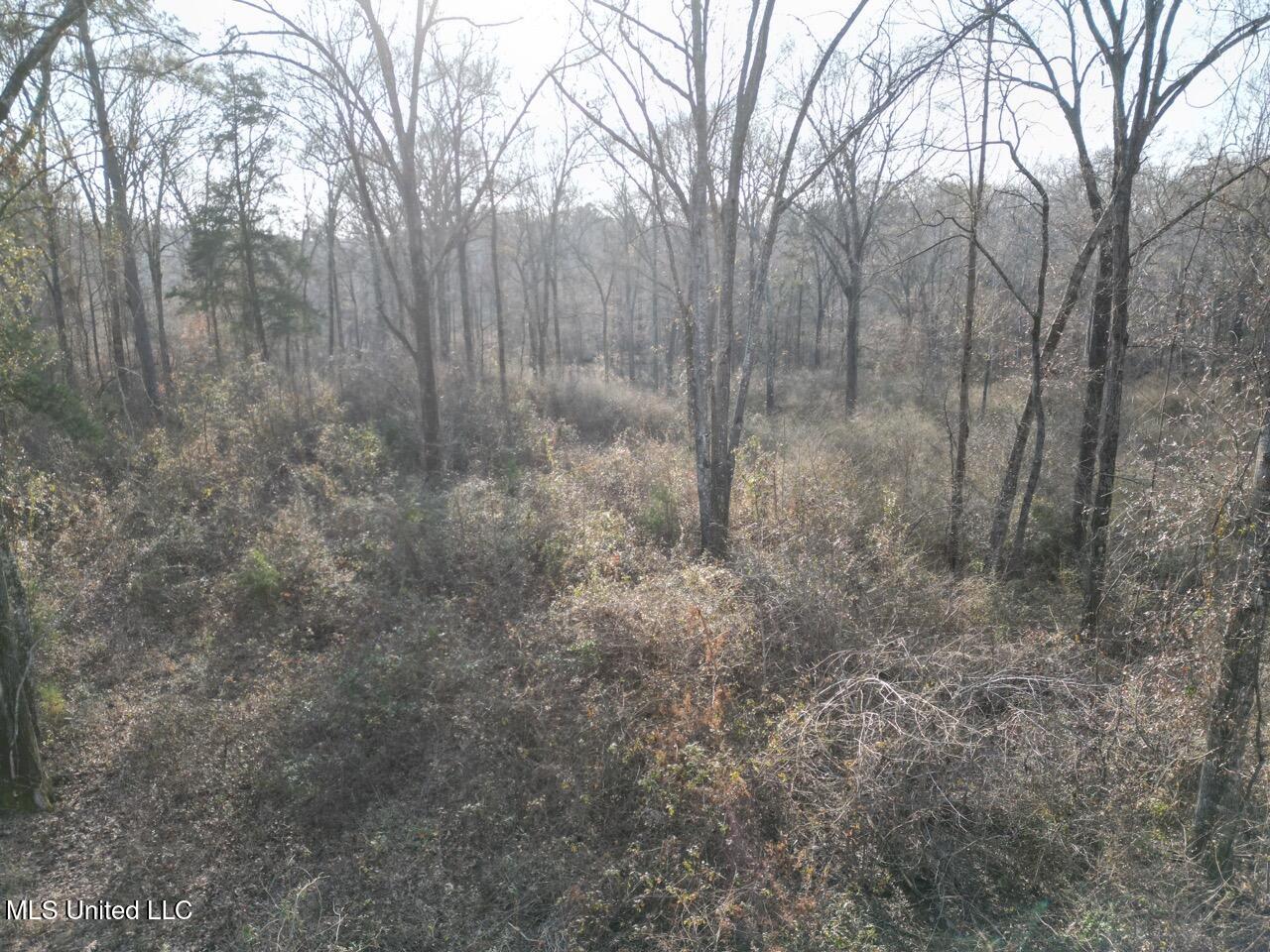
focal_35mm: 24
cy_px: 476
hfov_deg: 71.6
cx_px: 635
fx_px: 881
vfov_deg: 56.8
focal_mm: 6.72
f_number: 1.7
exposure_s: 1/1000
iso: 140
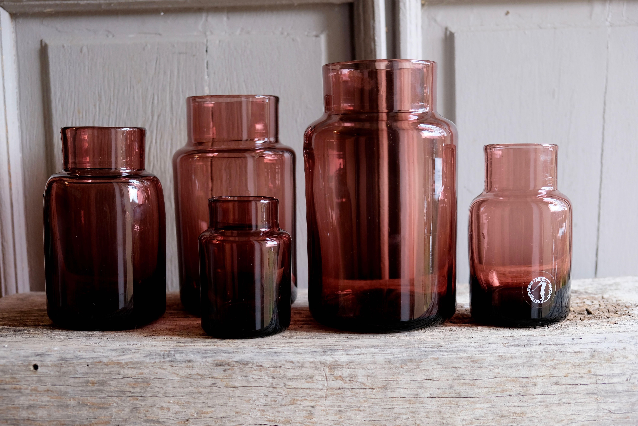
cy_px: 213
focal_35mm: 47
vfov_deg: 28.6
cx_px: 319
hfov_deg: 41.9
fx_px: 833
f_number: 3.6
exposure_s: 1/125
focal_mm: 31.5
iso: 640
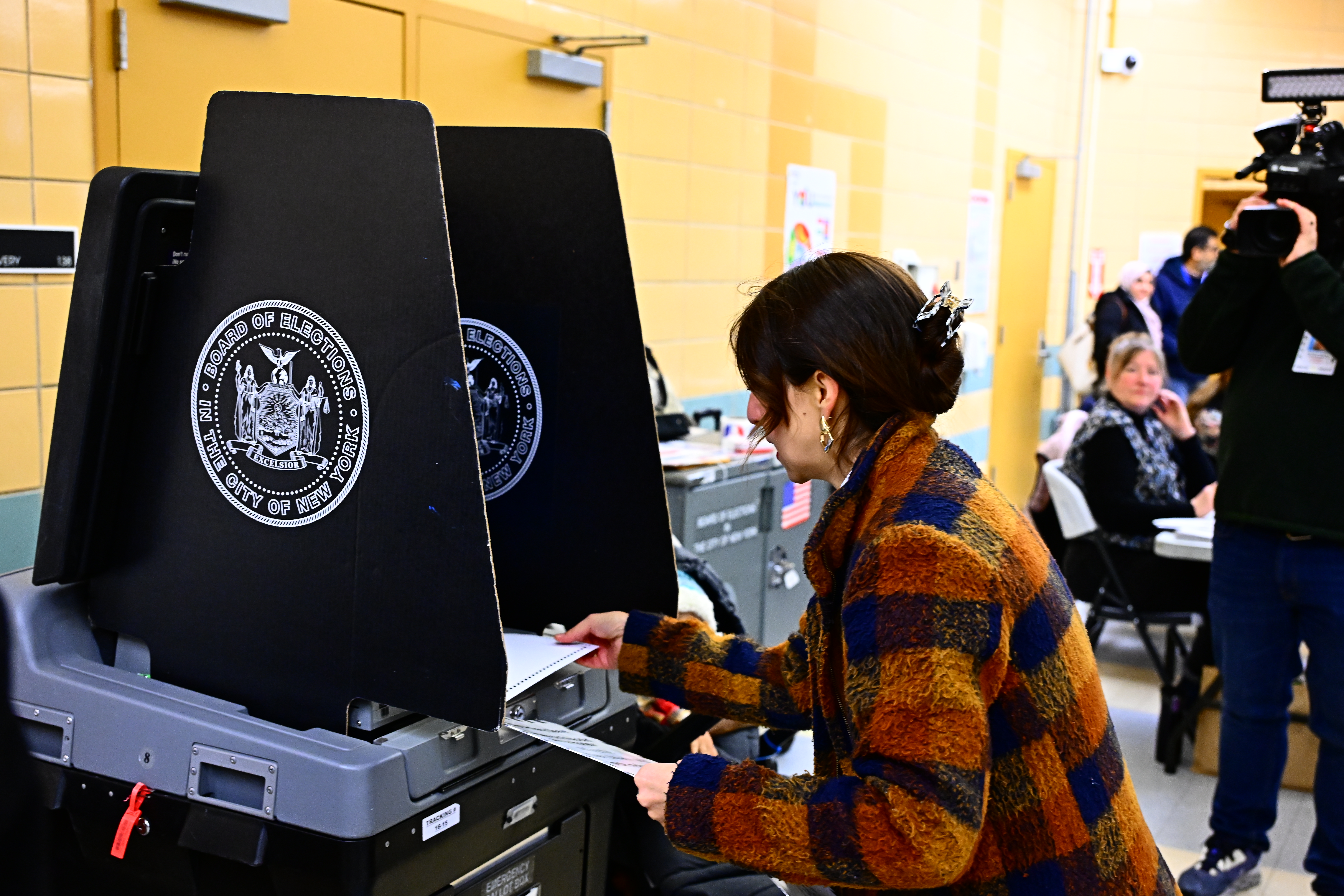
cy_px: 448
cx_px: 672
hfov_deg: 49.6
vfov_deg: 34.2
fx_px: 1456
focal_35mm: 39
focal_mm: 39
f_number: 4
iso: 4000
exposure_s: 1/200
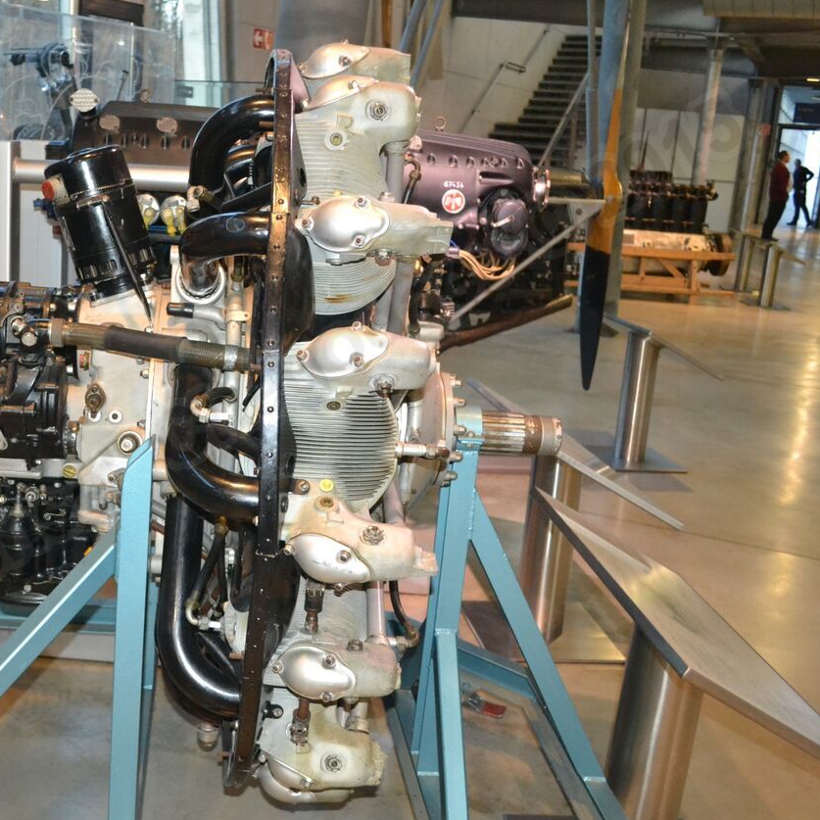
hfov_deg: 41.8
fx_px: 1045
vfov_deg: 42.8
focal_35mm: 39
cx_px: 222
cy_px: 412
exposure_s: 1/60
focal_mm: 20
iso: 2800
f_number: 3.8
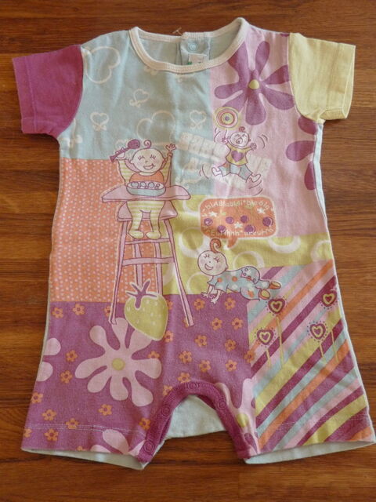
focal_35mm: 40
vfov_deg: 46.8
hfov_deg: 36.0
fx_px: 579
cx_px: 188
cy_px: 251
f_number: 3
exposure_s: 1/25
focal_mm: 7.1
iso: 400
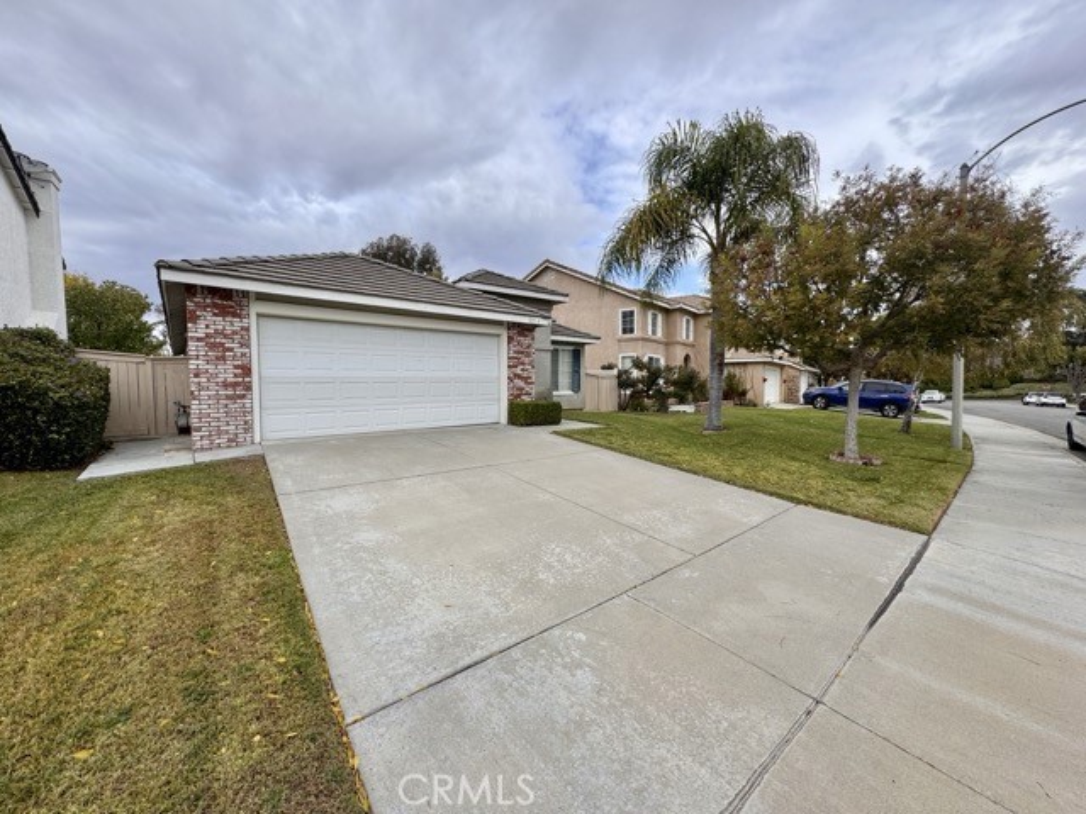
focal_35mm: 14
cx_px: 543
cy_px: 407
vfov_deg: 85.7
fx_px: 439
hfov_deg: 102.1
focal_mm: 2.22
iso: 50
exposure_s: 1/840
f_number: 2.2
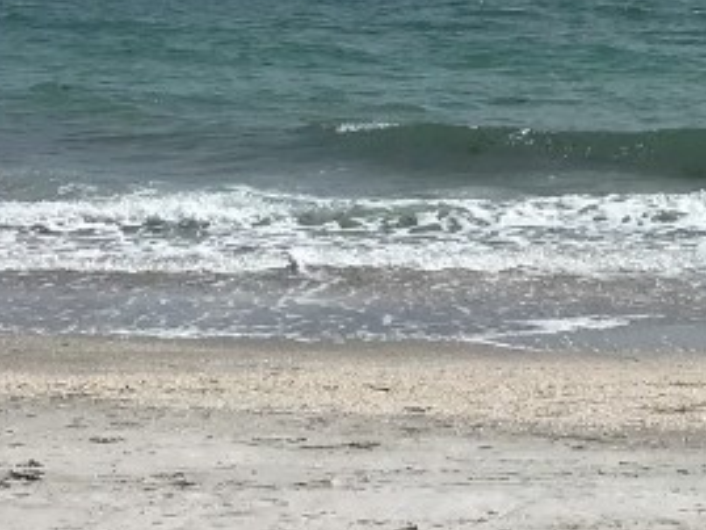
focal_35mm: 118
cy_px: 294
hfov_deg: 16.2
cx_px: 761
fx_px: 2408
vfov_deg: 12.6
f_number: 2.4
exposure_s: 1/4292
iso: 25
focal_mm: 3.3
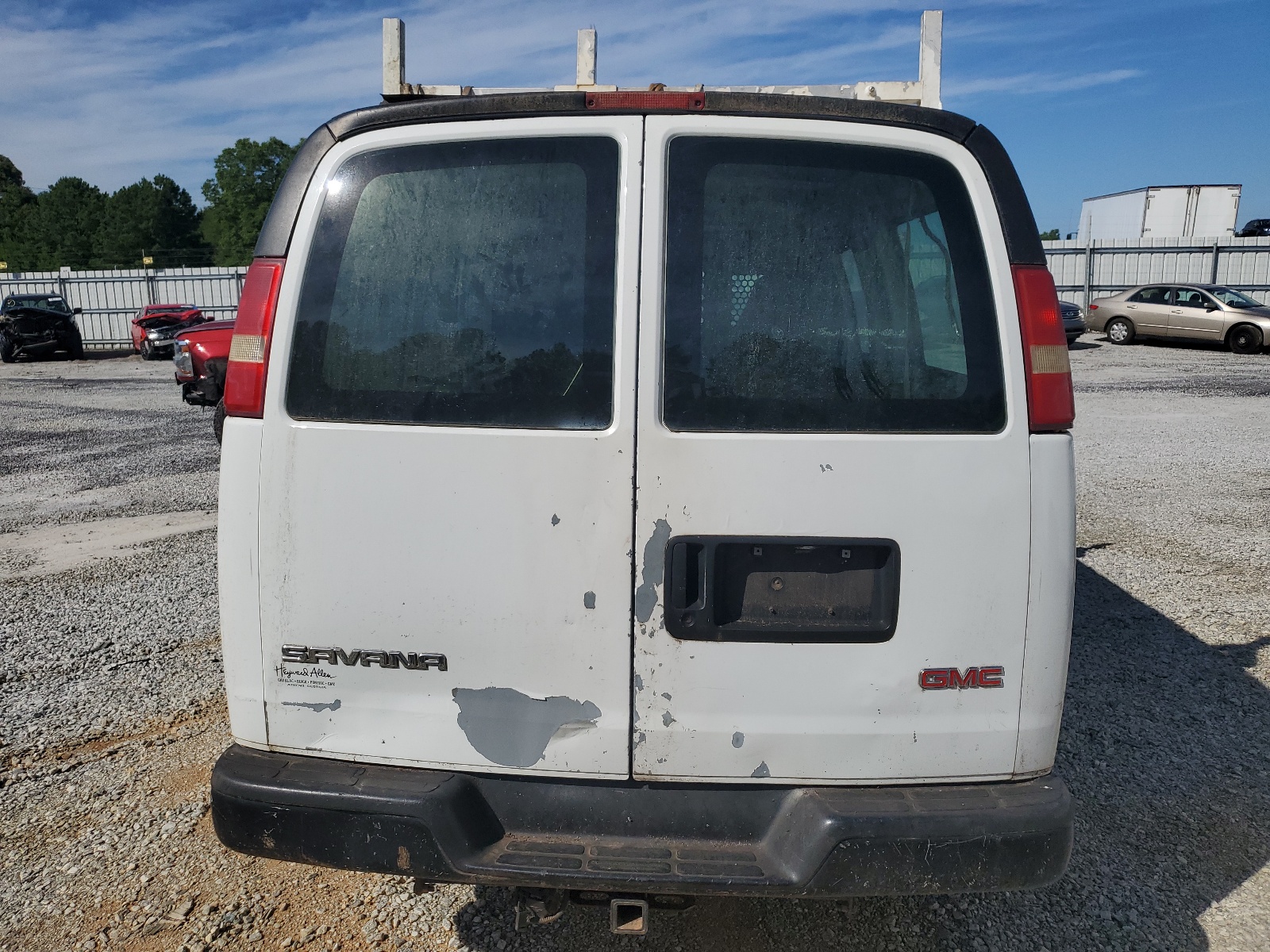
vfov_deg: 53.1
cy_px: 476
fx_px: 954
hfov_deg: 67.3
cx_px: 635
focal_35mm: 26
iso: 51
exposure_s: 1/10000
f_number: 1.5
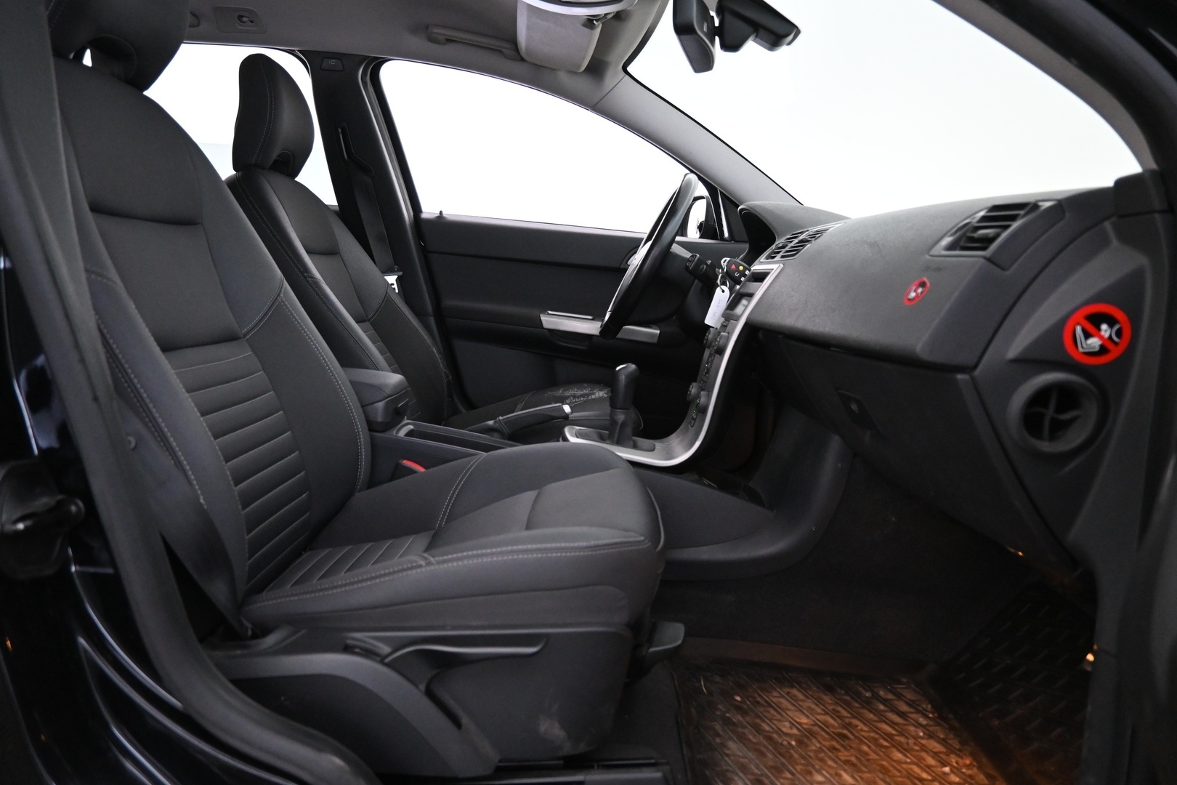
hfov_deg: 73.7
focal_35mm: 24
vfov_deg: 53.1
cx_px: 588
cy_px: 392
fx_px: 785
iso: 3200
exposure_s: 1/25
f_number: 3.5
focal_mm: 16
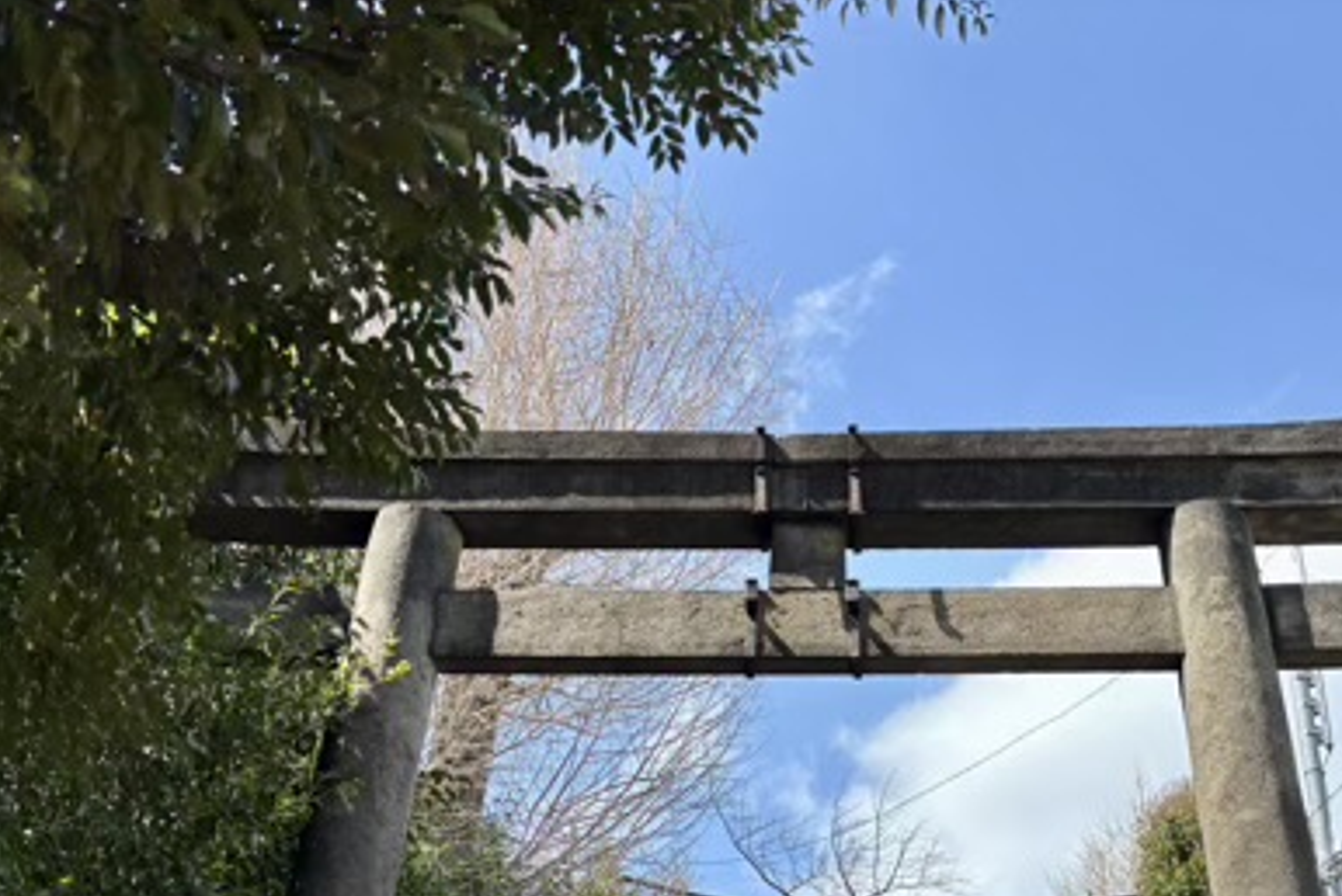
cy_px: 901
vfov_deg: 26.1
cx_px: 820
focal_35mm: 49
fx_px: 1828
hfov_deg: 40.1
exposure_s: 1/1695
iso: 50
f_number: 1.6
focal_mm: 5.96
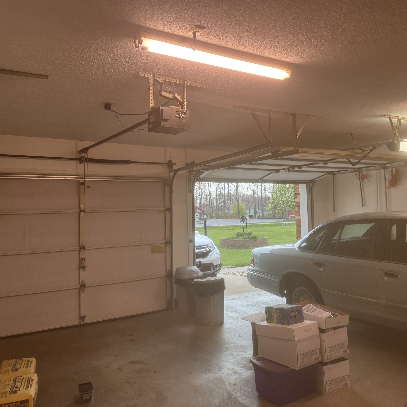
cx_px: 212
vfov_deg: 55.6
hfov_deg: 55.6
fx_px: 386
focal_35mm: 29
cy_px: 199
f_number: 1.78
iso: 160
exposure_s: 1/60
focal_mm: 6.76
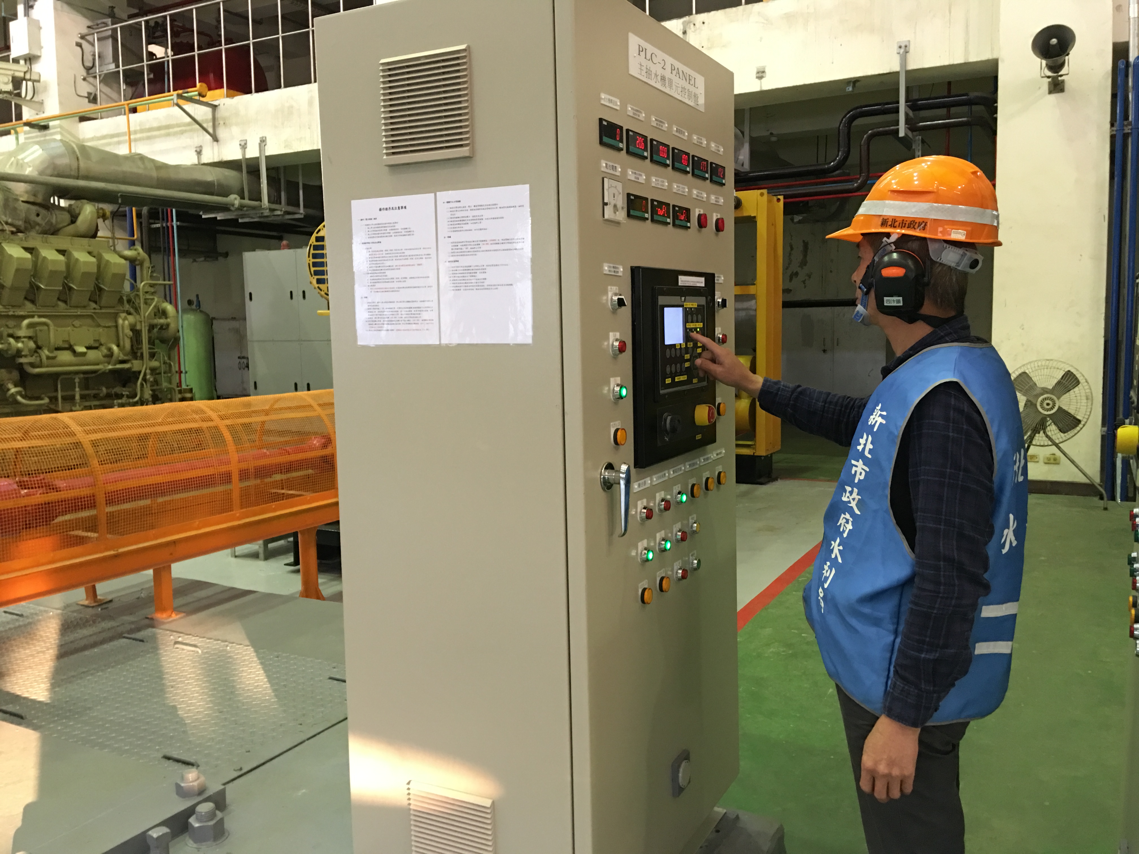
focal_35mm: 29
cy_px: 427
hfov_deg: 61.7
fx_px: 954
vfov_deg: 48.2
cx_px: 570
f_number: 2.2
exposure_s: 1/10
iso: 80
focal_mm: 4.15
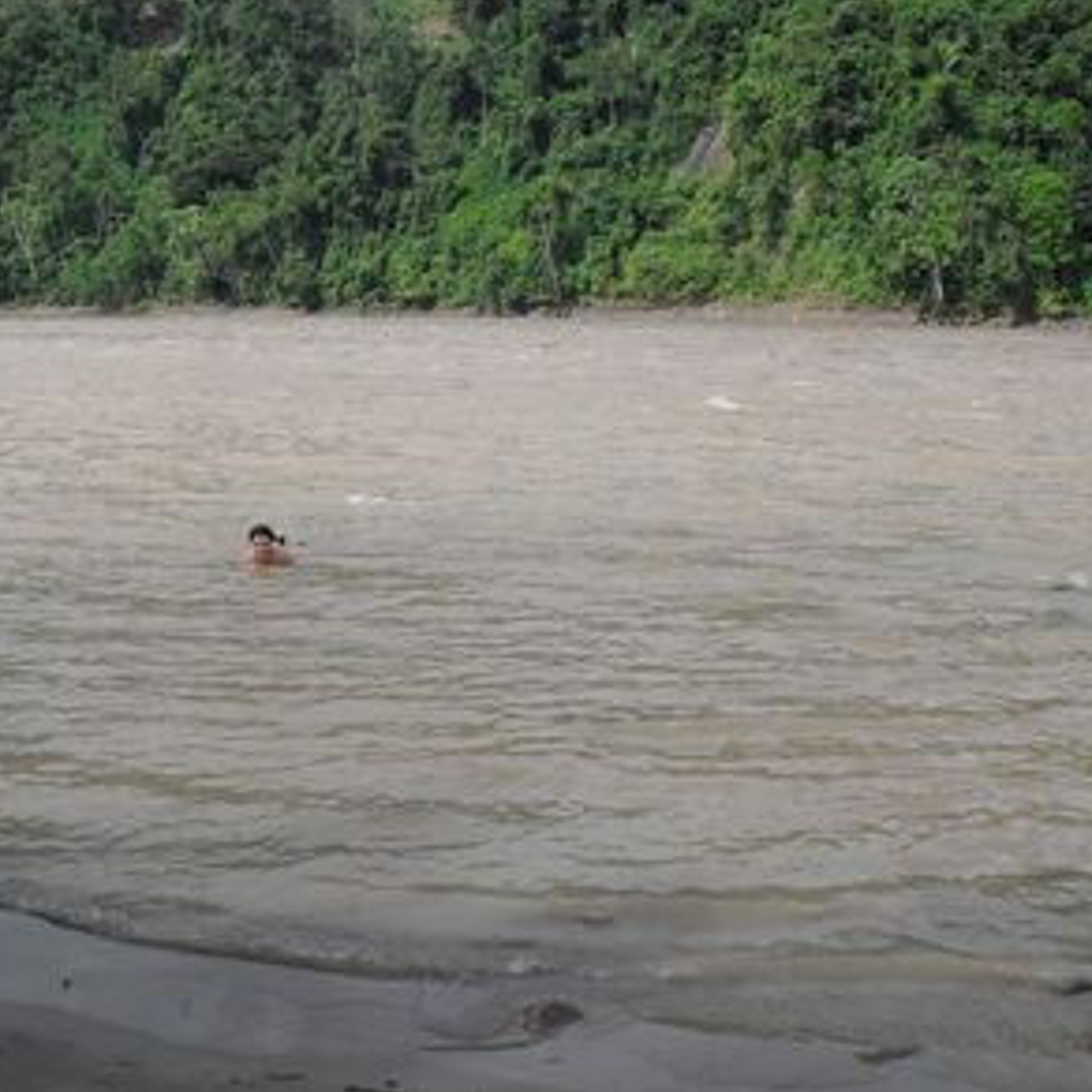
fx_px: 1642
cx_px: 464
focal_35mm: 46
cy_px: 539
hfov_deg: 36.7
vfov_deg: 36.8
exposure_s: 1/180
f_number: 8.3
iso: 80
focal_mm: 6.3
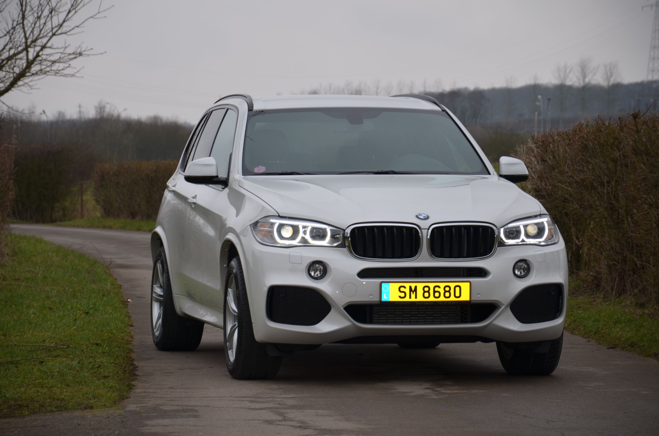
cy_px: 218
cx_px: 330
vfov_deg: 8.7
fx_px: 2877
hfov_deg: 13.1
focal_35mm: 158
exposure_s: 1/160
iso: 100
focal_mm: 105
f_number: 5.6
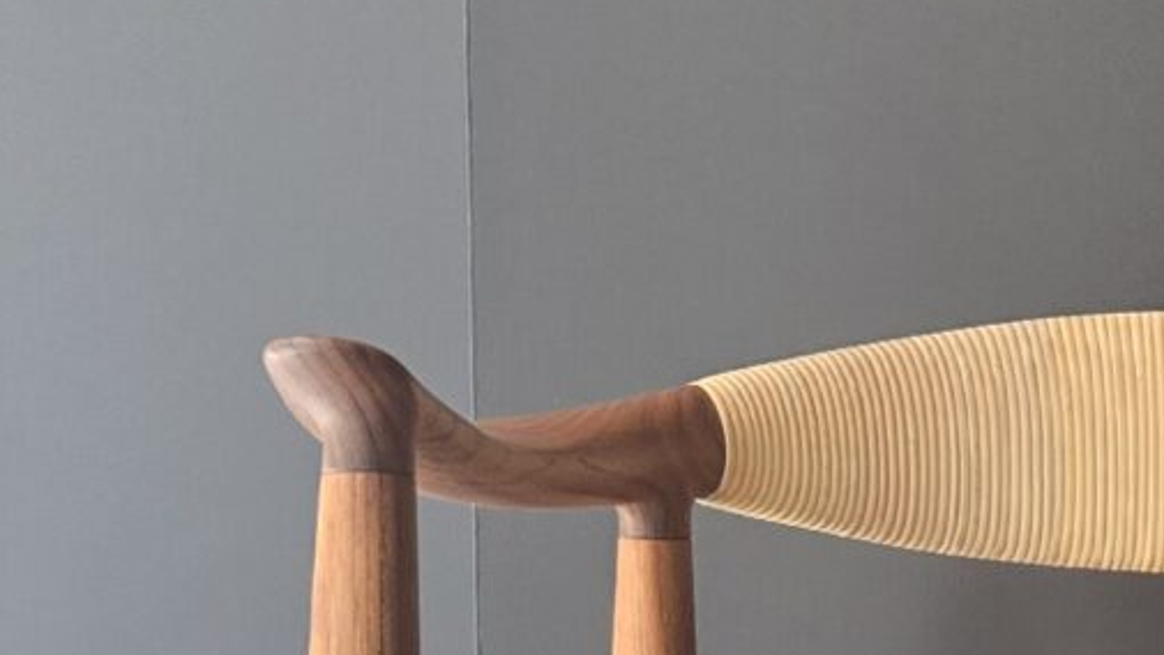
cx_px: 1252
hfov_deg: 16.4
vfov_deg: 9.3
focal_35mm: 127
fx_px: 3920
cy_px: 964
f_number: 1.8
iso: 100
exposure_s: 1/100
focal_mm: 5.4
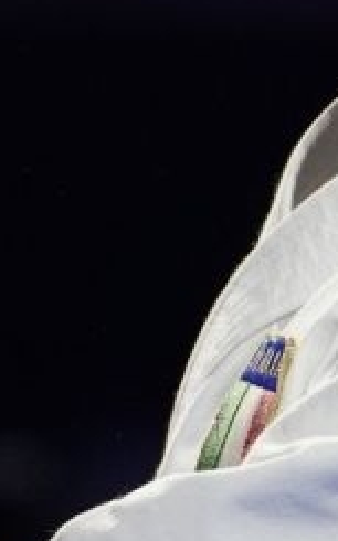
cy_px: 269
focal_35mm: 1498
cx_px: 468
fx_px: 22091
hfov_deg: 0.9
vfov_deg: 1.4
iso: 500
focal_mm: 200
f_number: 2.8
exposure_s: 1/500
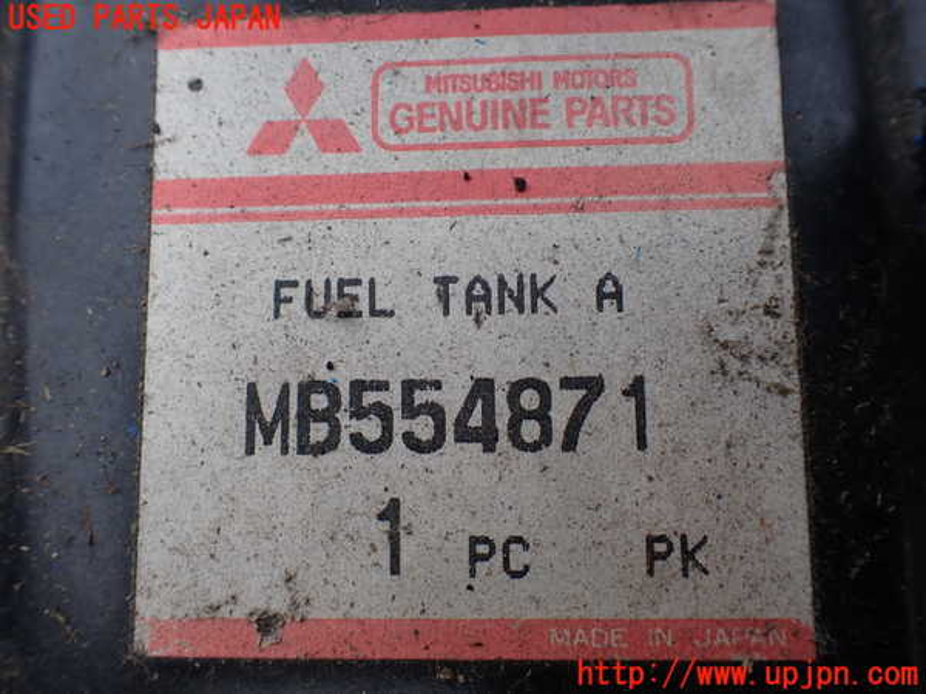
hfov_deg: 60.0
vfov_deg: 46.8
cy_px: 347
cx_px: 463
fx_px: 803
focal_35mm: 30
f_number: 3.2
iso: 100
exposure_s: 1/320
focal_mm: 5.4
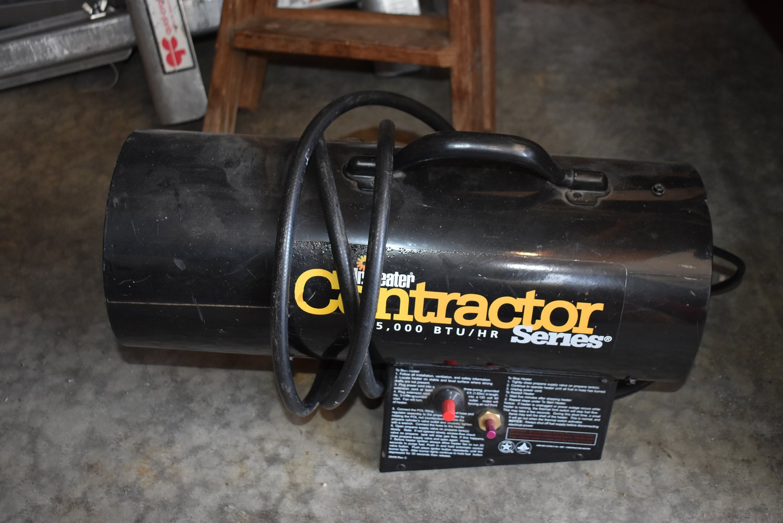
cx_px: 392
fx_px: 947
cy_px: 262
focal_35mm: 44
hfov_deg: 44.9
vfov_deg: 30.9
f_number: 4.2
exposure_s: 1/125
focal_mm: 29
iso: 1100
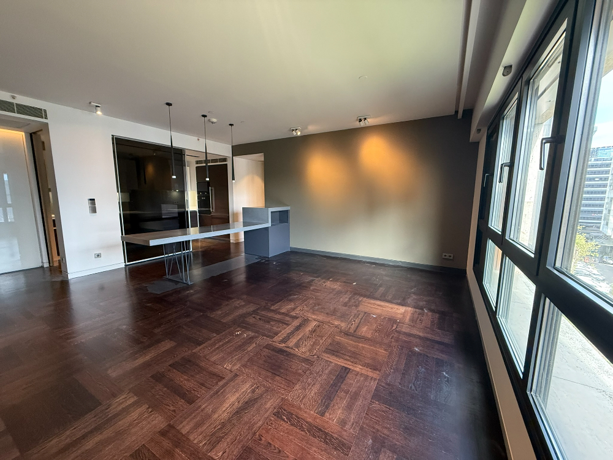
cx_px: 306
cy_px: 230
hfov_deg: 102.1
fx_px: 248
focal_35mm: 14
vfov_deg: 85.7
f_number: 2.2
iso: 400
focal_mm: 2.22
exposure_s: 1/60
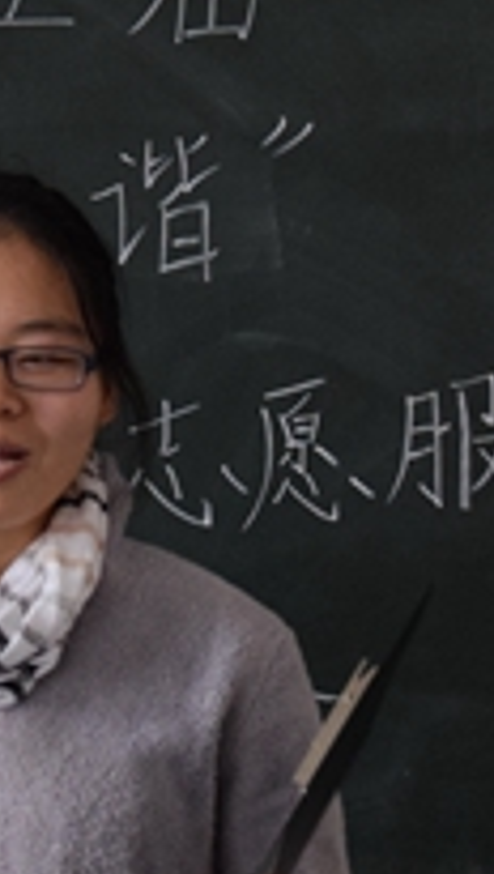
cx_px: 102
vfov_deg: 9.1
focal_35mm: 237
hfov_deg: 5.1
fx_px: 5494
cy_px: 382
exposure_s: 1/60
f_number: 4.8
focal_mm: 62
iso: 1600
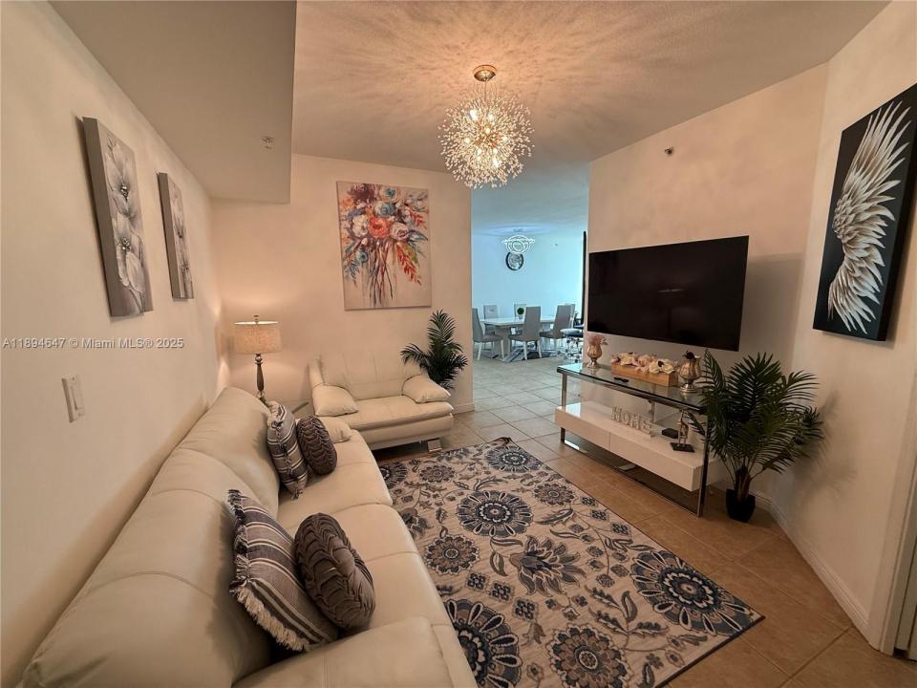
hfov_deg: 102.1
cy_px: 344
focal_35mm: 14
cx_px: 458
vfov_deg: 85.7
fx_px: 371
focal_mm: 2.22
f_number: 2.2
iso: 80
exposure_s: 1/120
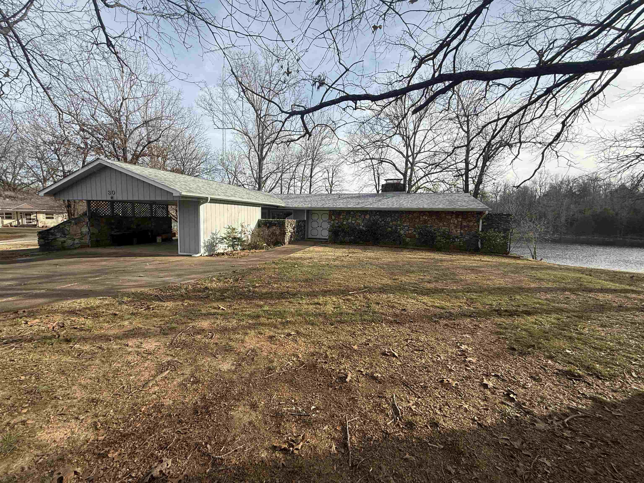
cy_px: 242
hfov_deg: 102.1
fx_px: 260
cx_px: 322
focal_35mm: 14
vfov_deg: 85.7
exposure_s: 1/970
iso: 50
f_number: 2.2
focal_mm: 2.22
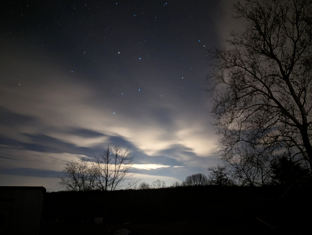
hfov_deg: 71.5
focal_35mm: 24
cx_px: 156
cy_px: 118
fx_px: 217
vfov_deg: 56.9
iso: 1021
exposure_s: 16
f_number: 1.85
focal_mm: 6.81
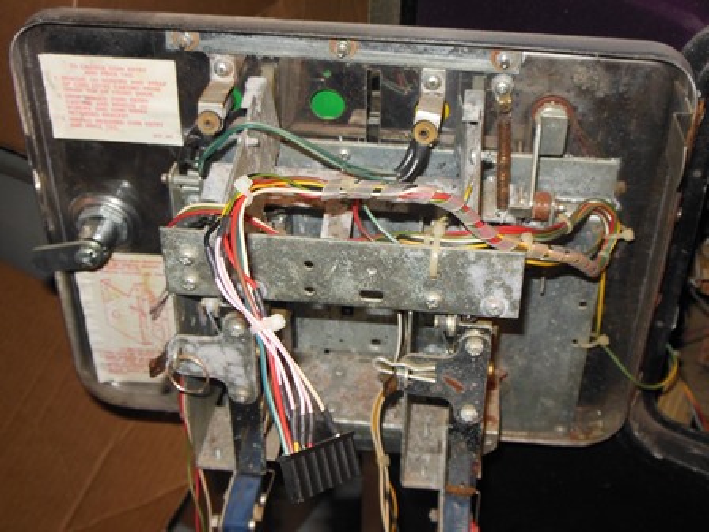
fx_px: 676
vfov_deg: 42.9
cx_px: 354
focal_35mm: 33
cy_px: 266
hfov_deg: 55.4
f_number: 6.9
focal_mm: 6
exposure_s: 1/30
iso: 200
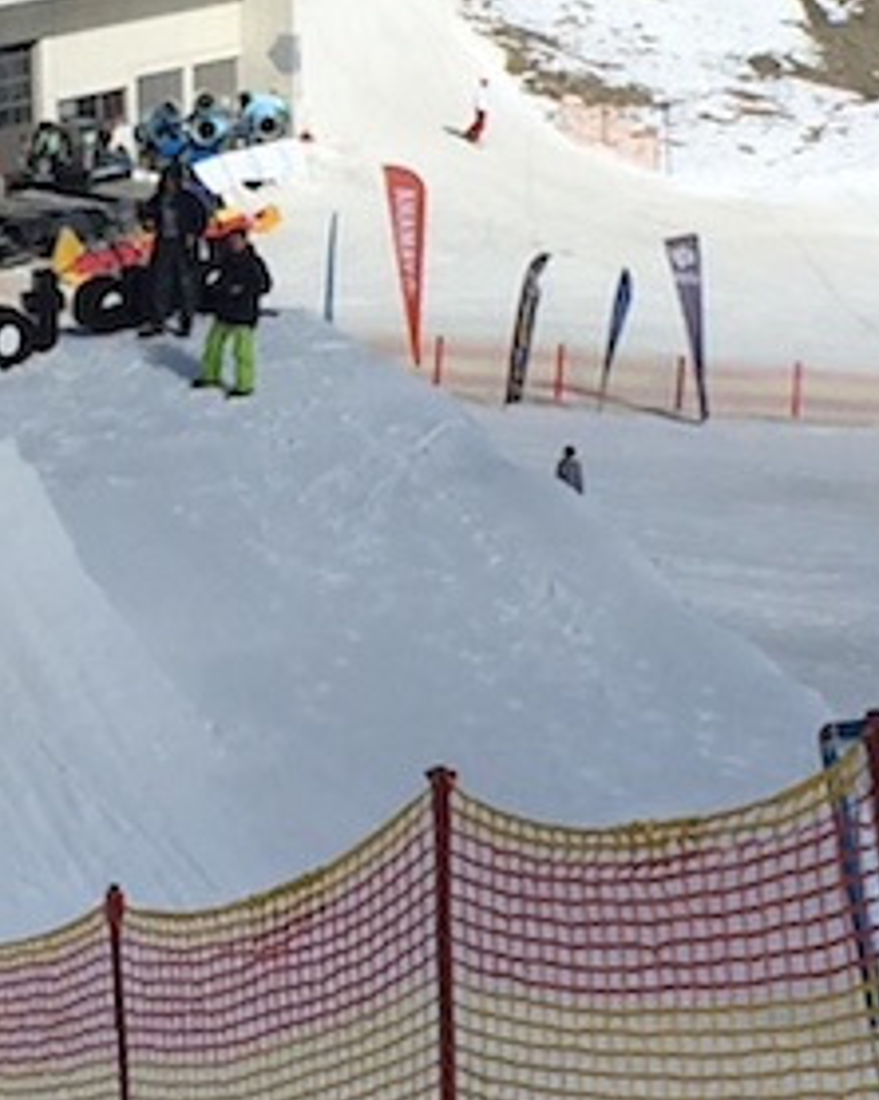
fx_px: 5371
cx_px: -103
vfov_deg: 11.7
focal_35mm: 165
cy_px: 311
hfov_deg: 9.3
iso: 32
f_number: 2.2
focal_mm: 4.15
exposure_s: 1/4405
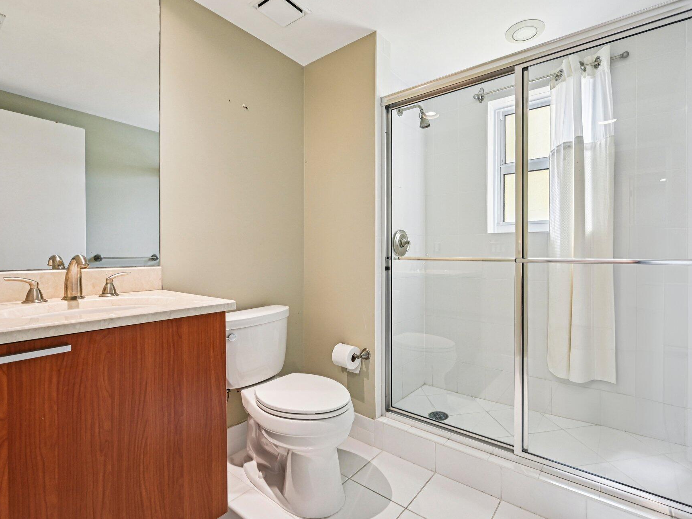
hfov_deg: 94.2
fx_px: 320
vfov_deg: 78.1
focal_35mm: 16
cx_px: 382
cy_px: 263
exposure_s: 1/50
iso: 1250
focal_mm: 14
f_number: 8
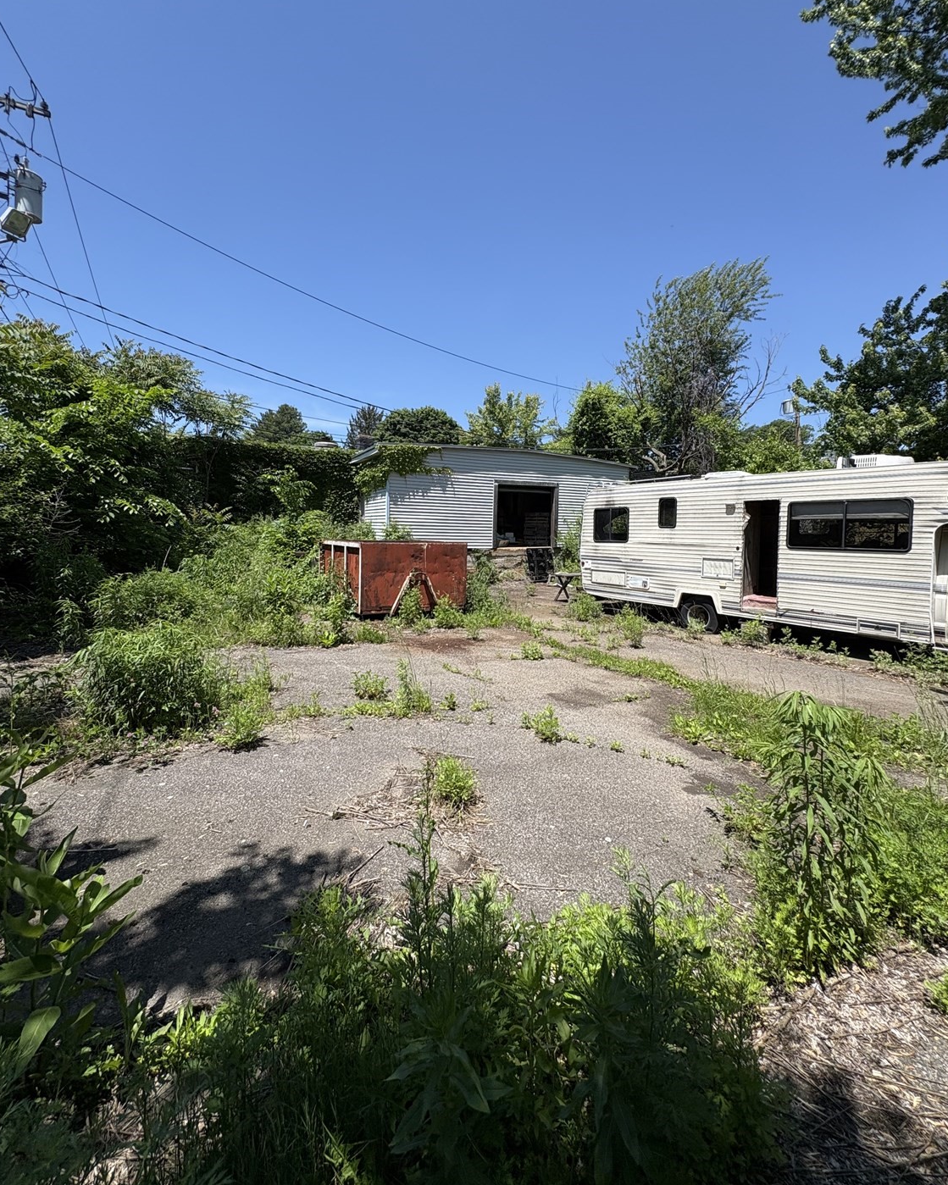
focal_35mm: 15
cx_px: 480
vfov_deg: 96.6
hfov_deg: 84.0
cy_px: 549
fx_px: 526
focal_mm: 2.22
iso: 50
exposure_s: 1/1600
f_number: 2.2
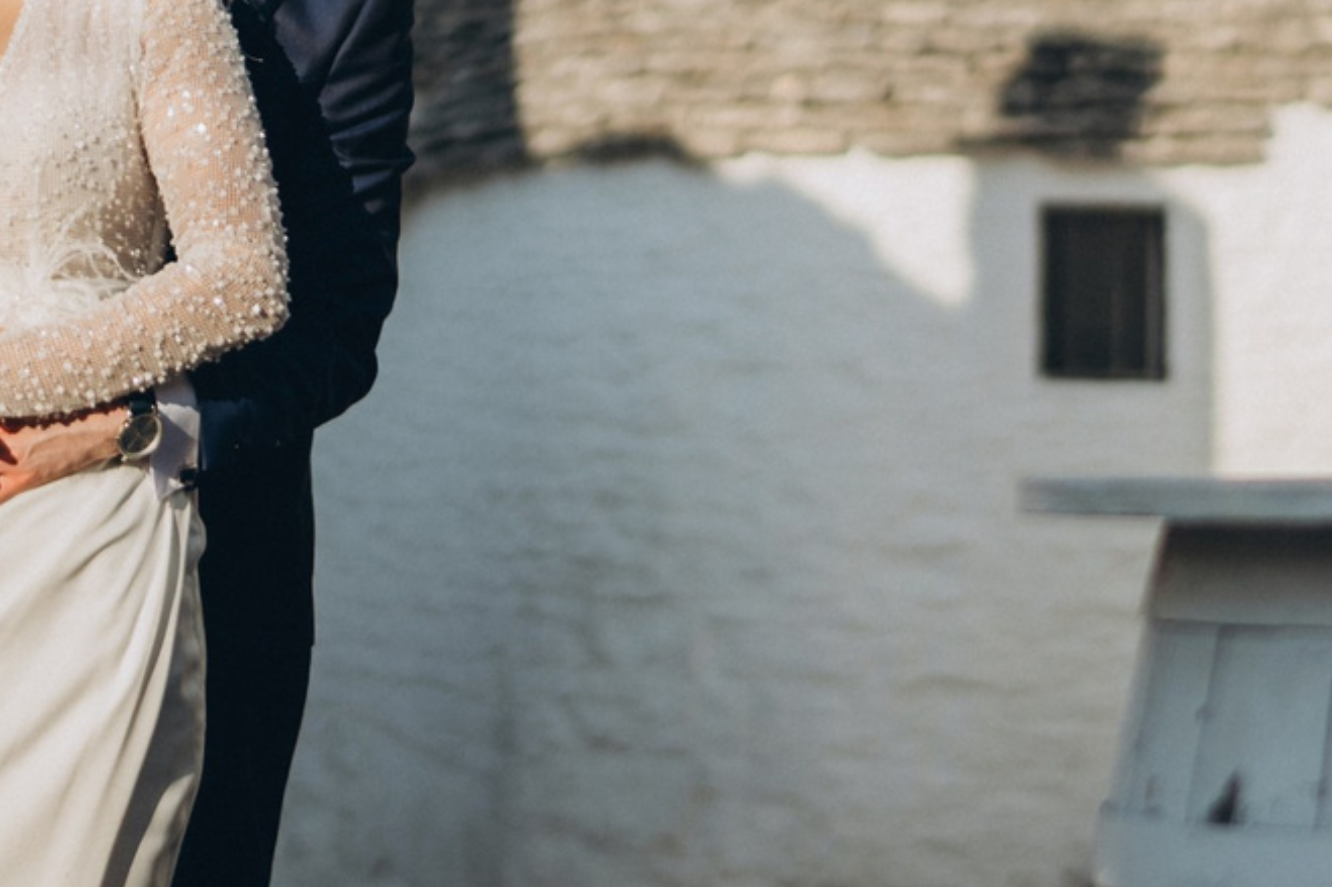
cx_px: 841
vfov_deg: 9.7
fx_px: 5030
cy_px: -540
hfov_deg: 15.1
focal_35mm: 136
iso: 100
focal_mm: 35
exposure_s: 1/5000
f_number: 1.4
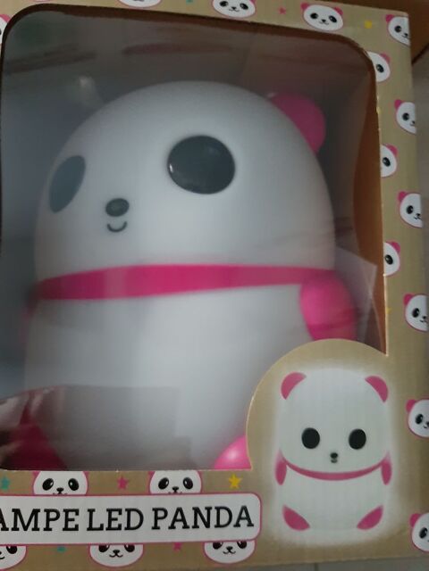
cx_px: 214
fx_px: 446
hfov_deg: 51.4
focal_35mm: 27
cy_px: 286
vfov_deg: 65.3
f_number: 1.7
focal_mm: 3.93
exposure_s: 1/17
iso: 640
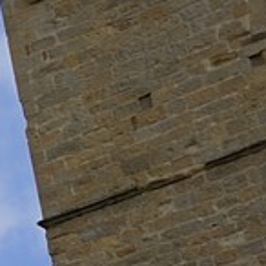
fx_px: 2191
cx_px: -1108
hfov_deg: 5.3
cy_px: 494
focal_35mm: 252
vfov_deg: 6.8
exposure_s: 1/200
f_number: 13
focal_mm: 27
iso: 200
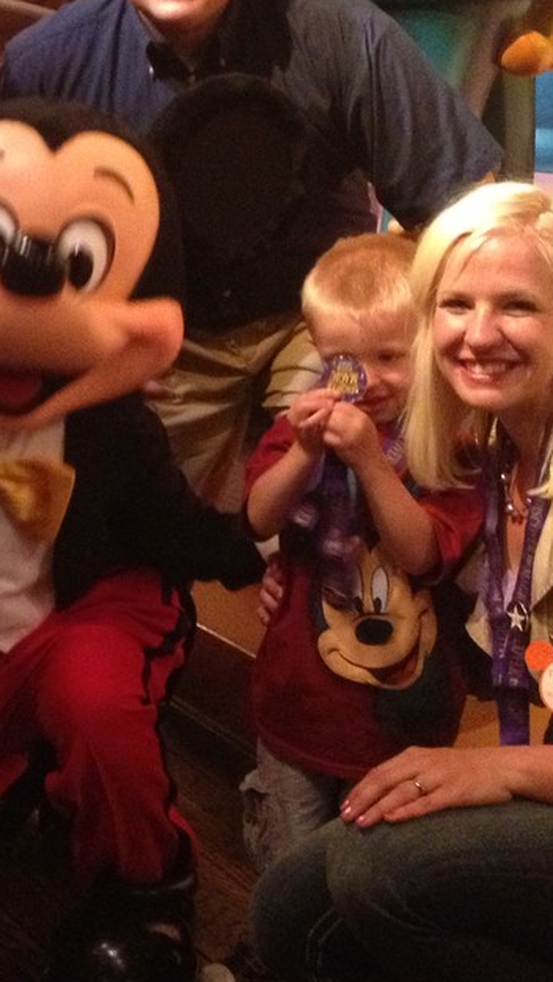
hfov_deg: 14.7
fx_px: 2110
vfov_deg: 26.1
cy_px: 376
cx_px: -8
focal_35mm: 81
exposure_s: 1/15
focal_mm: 4.28
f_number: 2.4
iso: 500
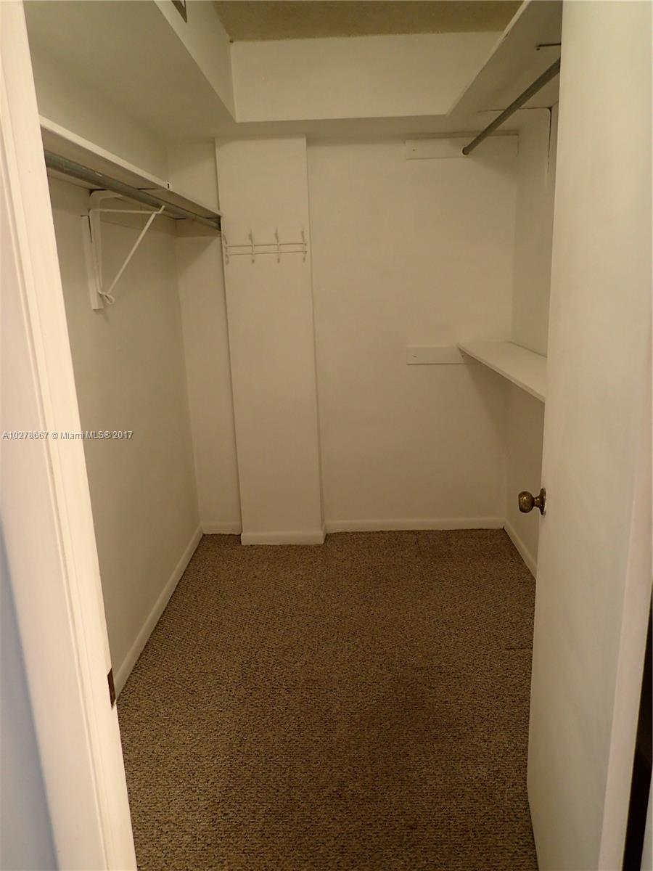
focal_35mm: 25
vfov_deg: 69.4
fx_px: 629
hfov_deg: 54.9
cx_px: 326
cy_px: 436
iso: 250
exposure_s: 1/30
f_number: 2
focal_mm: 4.5
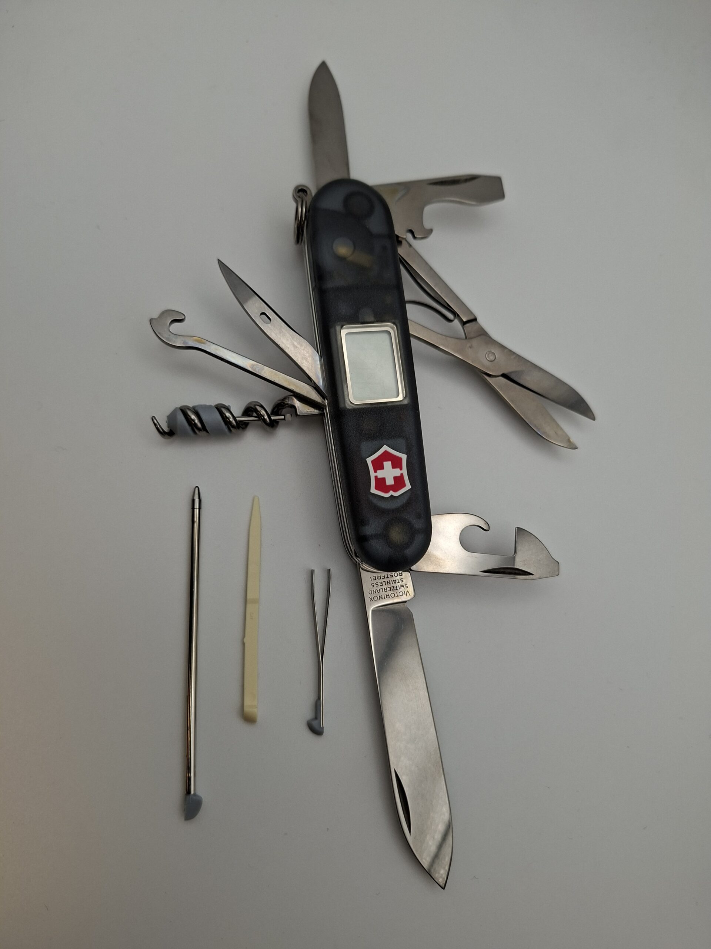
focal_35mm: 23
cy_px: 474
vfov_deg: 73.9
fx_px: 630
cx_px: 356
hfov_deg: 58.9
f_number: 1.8
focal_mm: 5.54
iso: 50
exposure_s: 1/176
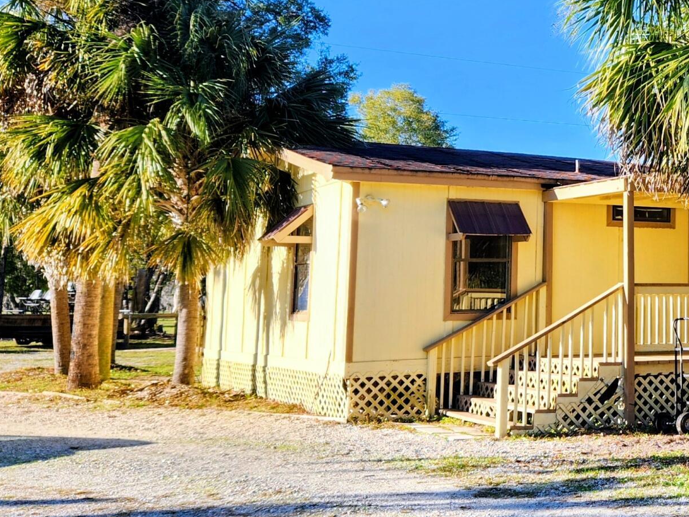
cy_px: 163
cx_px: 769
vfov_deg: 25.5
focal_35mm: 57
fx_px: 1134
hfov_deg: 30.1
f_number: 1.8
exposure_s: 1/521
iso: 20
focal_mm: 5.4
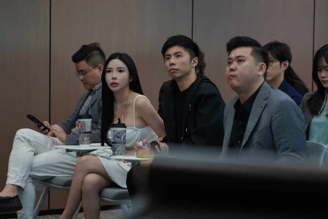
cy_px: 110
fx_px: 1021
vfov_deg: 12.2
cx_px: 164
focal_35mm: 112
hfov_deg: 18.3
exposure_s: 1/320
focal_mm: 75
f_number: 2.8
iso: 640
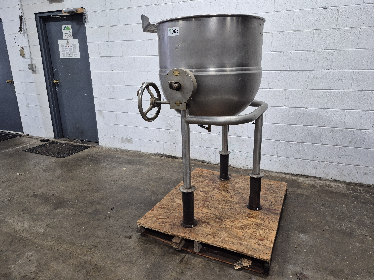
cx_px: 187
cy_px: 140
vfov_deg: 58.9
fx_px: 248
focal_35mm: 23
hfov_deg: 73.9
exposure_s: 1/120
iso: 320
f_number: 1.8
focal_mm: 5.4
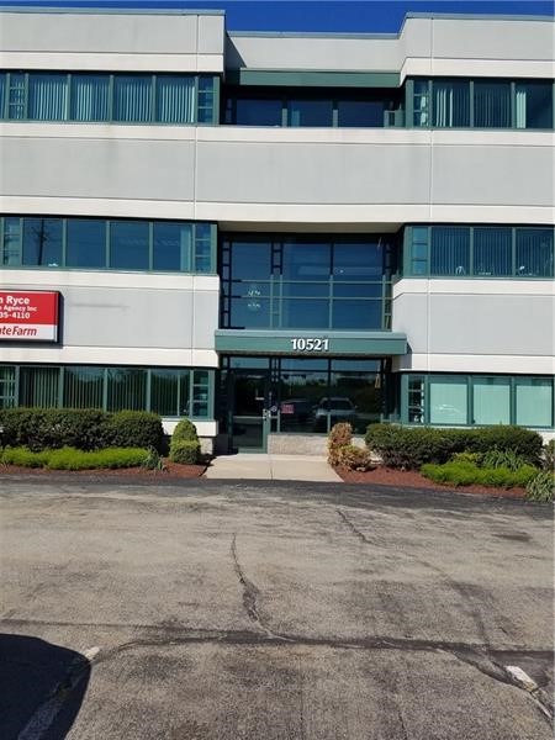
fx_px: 556
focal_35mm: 26
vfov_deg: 67.3
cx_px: 278
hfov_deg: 53.1
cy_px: 370
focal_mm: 4.2
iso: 50
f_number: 1.7
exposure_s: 1/3688
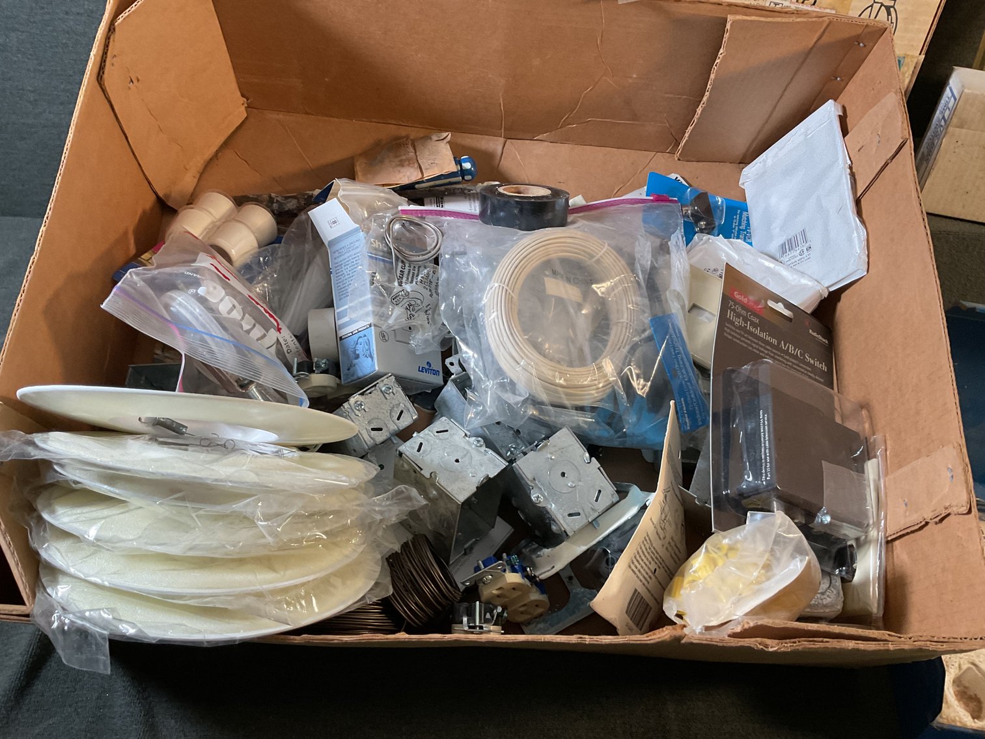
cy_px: 370
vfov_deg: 48.2
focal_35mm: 29
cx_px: 492
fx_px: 825
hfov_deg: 61.7
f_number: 1.8
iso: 125
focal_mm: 3
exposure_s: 1/60
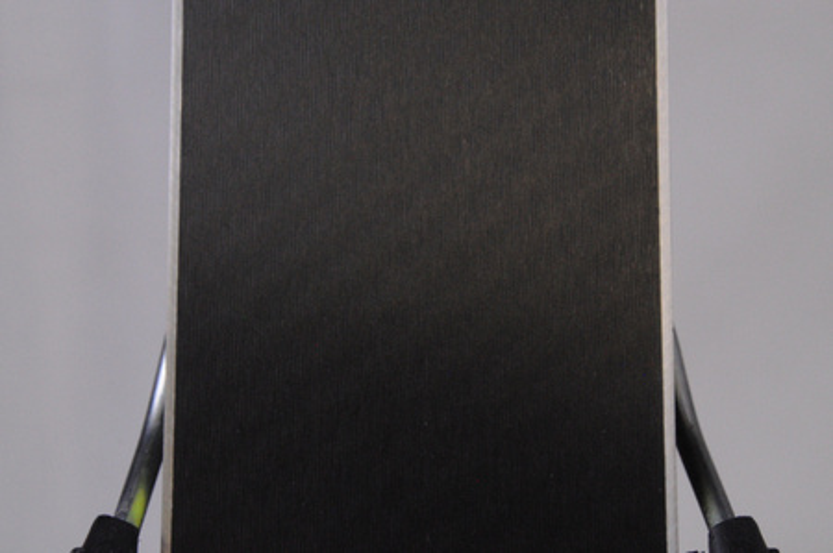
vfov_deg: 8.7
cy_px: 276
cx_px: 416
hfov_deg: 13.1
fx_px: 3640
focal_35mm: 158
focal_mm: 105
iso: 3200
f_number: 16
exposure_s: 1/125
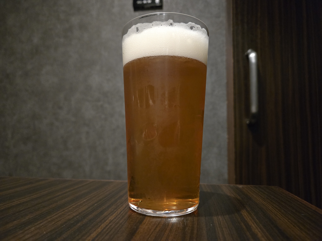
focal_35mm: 23
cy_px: 120
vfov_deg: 58.9
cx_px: 161
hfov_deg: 73.9
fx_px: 214
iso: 2500
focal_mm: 5.4
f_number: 1.8
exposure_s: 1/16.7
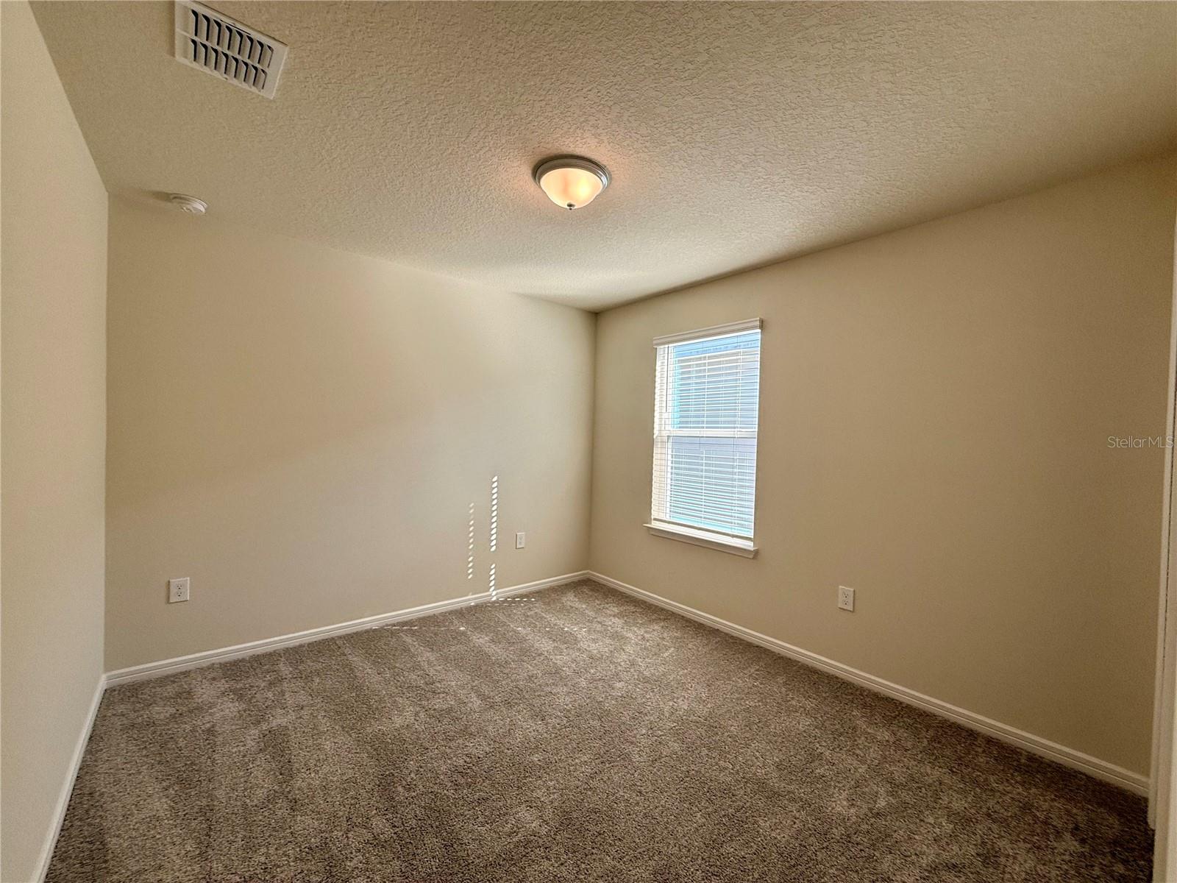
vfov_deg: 85.7
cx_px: 588
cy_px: 442
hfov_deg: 102.1
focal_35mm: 14
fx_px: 476
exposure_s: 1/247
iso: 64
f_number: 2.2
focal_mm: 2.22
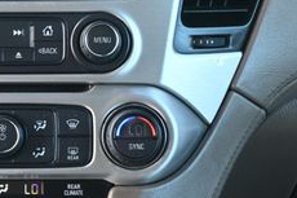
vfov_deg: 9.1
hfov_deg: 13.5
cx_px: 9
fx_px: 1237
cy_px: 72
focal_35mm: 150
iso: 1250
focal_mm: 36
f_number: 5.3
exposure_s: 1/125
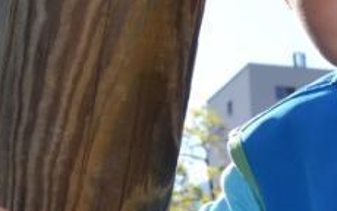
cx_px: 25
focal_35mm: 136
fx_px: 1250
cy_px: 30
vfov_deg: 9.6
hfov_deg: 15.2
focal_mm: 20
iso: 100
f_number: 7.1
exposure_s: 1/200
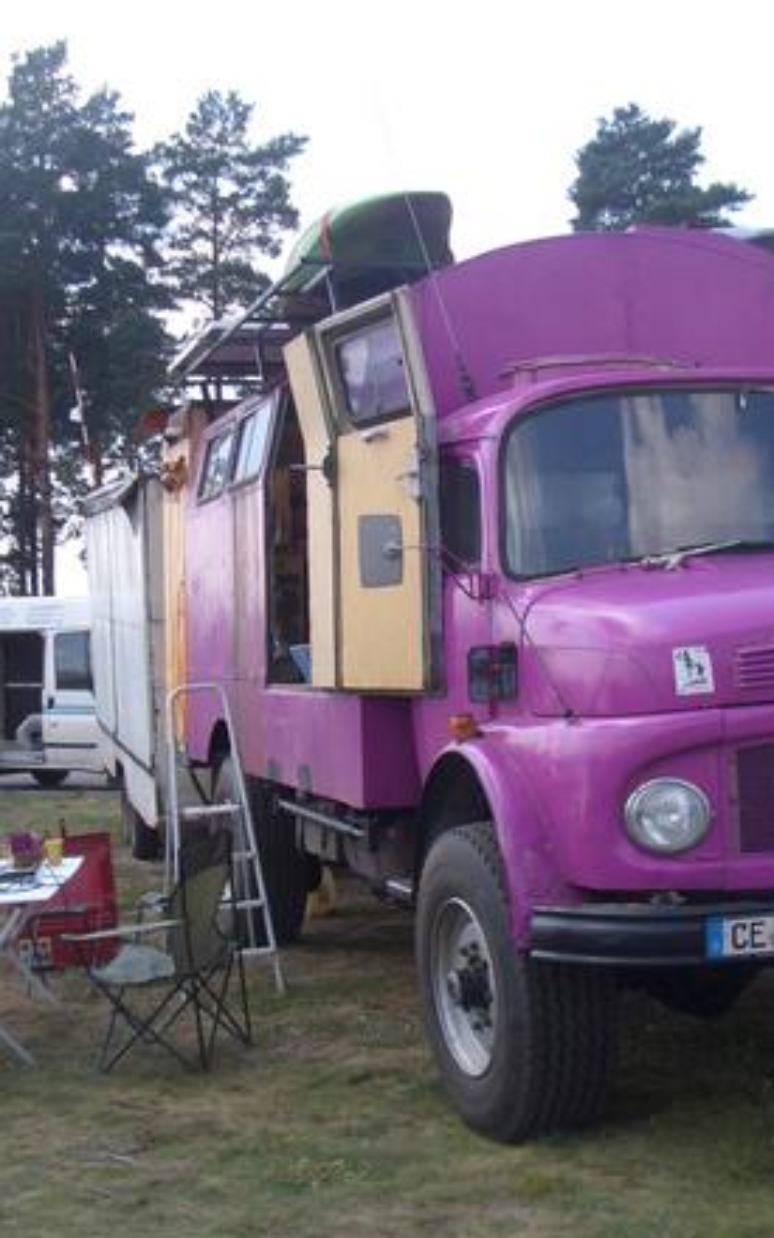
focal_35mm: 54
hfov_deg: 24.0
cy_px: 574
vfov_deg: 37.5
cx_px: 402
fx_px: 1823
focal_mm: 5.8
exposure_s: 1/200
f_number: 4.3
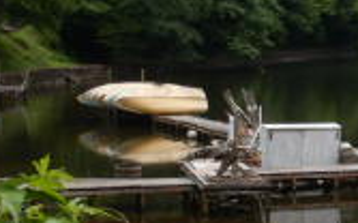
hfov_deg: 13.7
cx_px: 622
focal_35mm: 138
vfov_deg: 9.5
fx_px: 1345
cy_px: 152
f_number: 4.2
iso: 200
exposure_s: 1/1000
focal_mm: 6.1
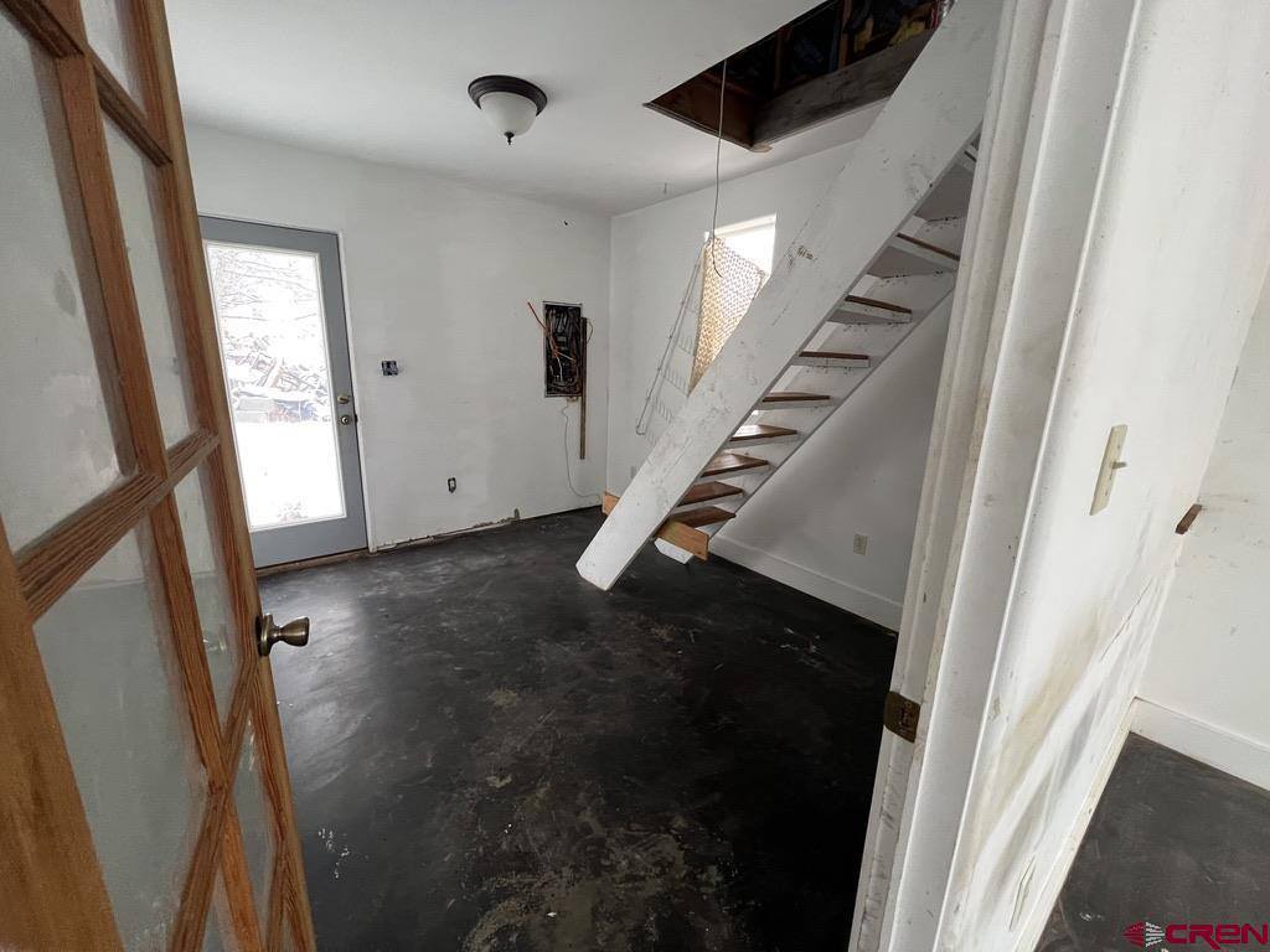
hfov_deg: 106.2
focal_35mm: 13
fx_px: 477
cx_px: 635
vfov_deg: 89.9
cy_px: 476
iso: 250
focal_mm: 1.57
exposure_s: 1/60
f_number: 1.8
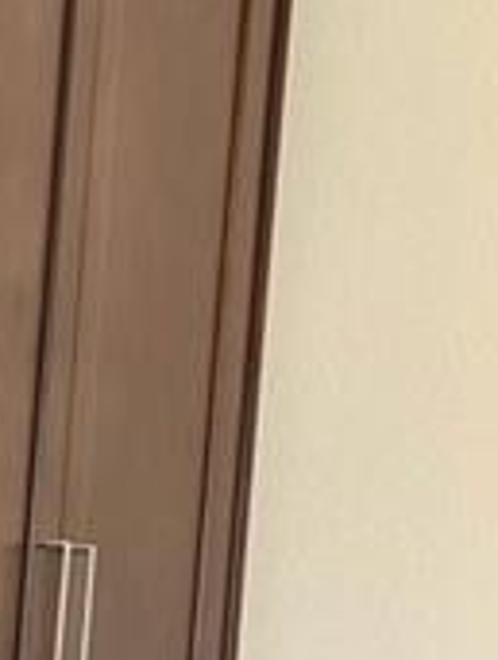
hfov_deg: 7.4
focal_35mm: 182
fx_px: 3478
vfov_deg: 9.9
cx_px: -884
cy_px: 1382
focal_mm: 5.7
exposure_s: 1/120
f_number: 1.5
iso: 64
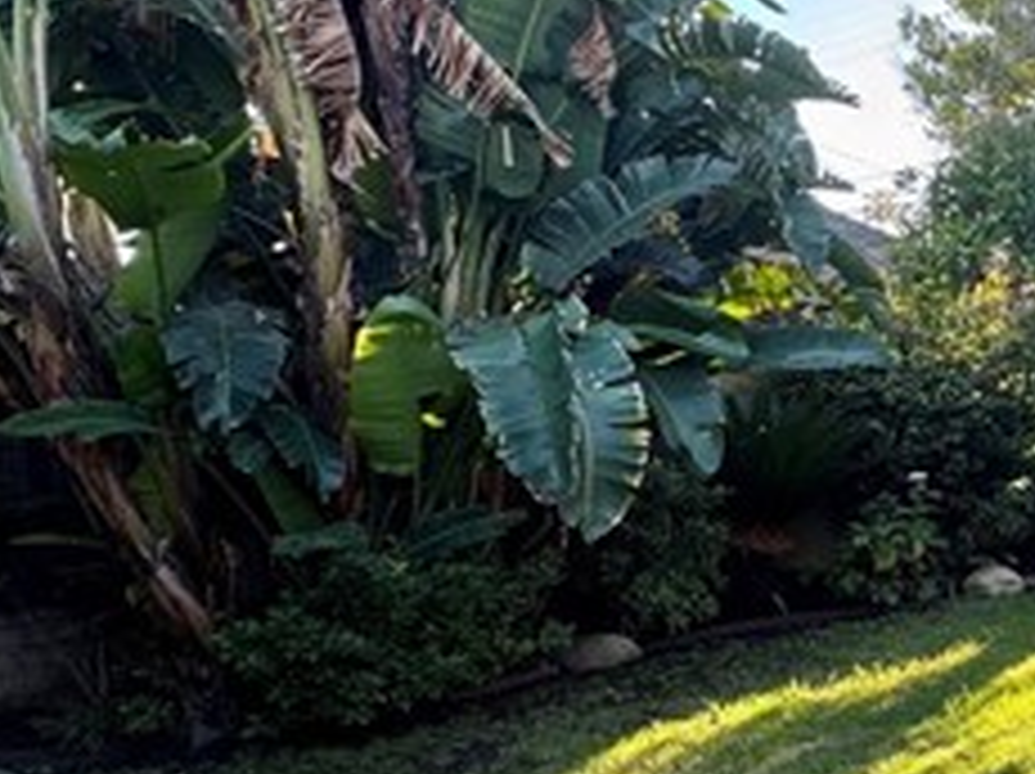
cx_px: 1256
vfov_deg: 36.6
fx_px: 1165
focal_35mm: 39
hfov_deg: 36.4
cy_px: 472
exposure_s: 1/99
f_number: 2.2
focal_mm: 2.22
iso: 50
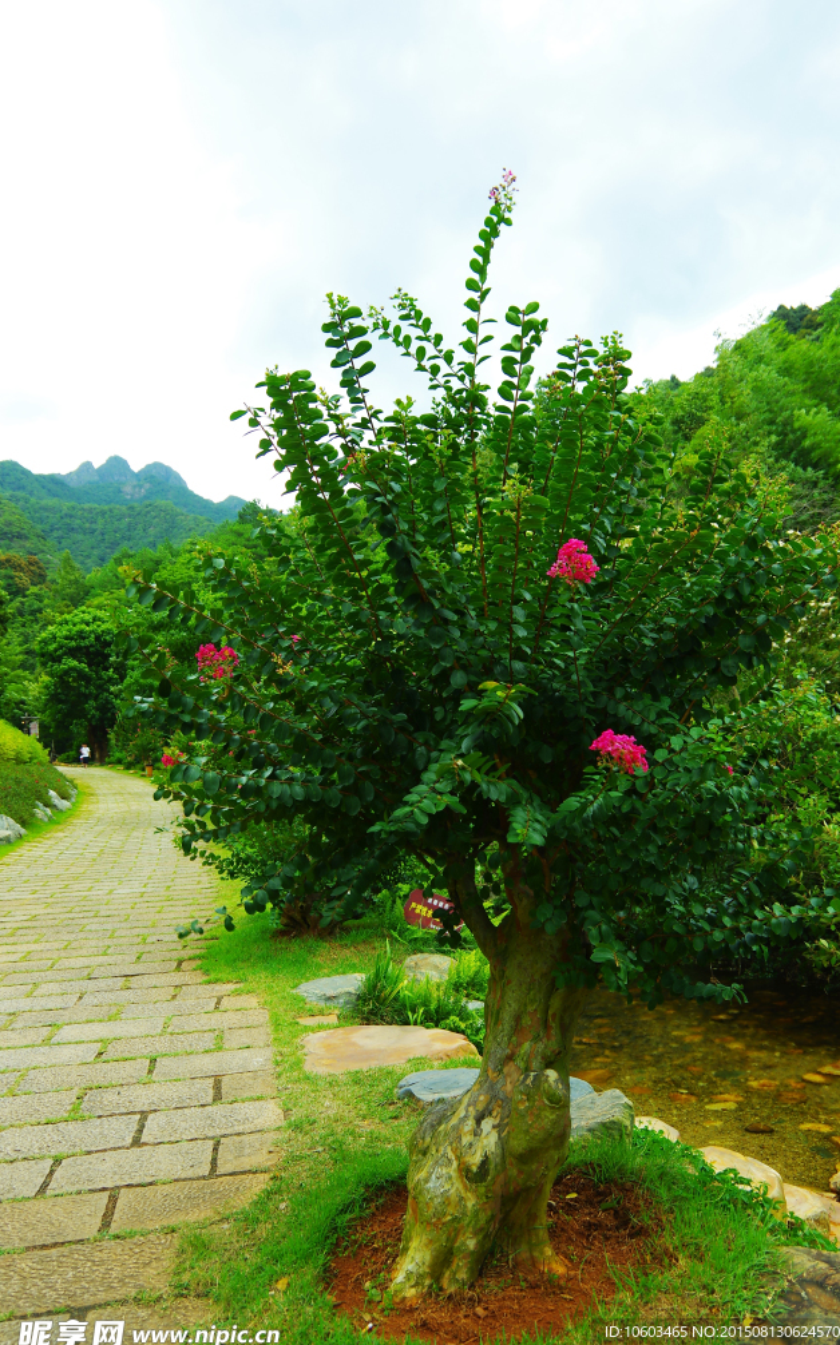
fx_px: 1026
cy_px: 674
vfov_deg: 66.5
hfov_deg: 44.5
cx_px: 453
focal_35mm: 28
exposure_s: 1/80
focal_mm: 18
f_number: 5.6
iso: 100
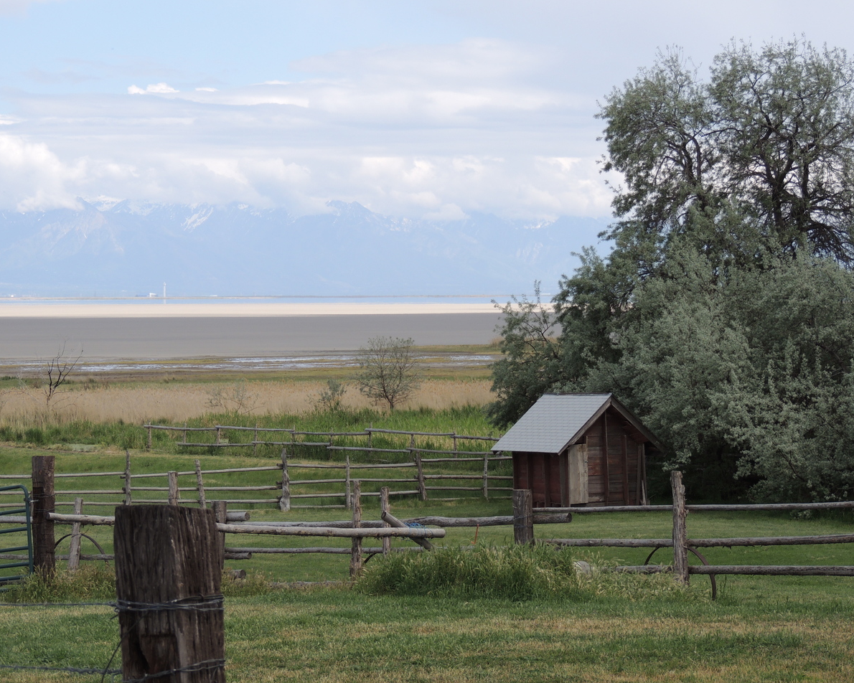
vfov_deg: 12.2
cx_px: 421
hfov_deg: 15.3
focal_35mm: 126
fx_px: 3185
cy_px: 340
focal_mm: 21.4
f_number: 4.2
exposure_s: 1/500
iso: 100
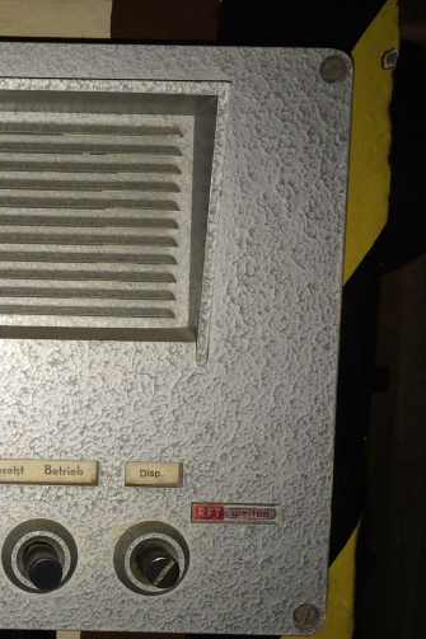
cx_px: -31
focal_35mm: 48
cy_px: 380
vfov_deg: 41.0
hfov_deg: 26.1
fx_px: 853
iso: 32
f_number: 2.2
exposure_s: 1/55
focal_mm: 4.15
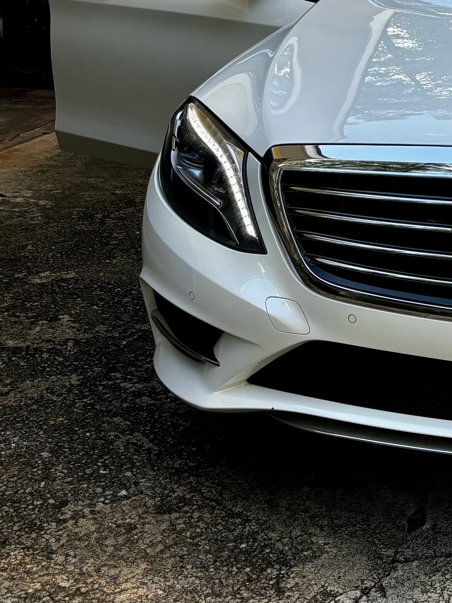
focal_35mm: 71
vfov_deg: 26.7
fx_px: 1236
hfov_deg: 19.3
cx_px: 574
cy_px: 93
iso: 50
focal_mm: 5.96
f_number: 1.6
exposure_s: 1/707
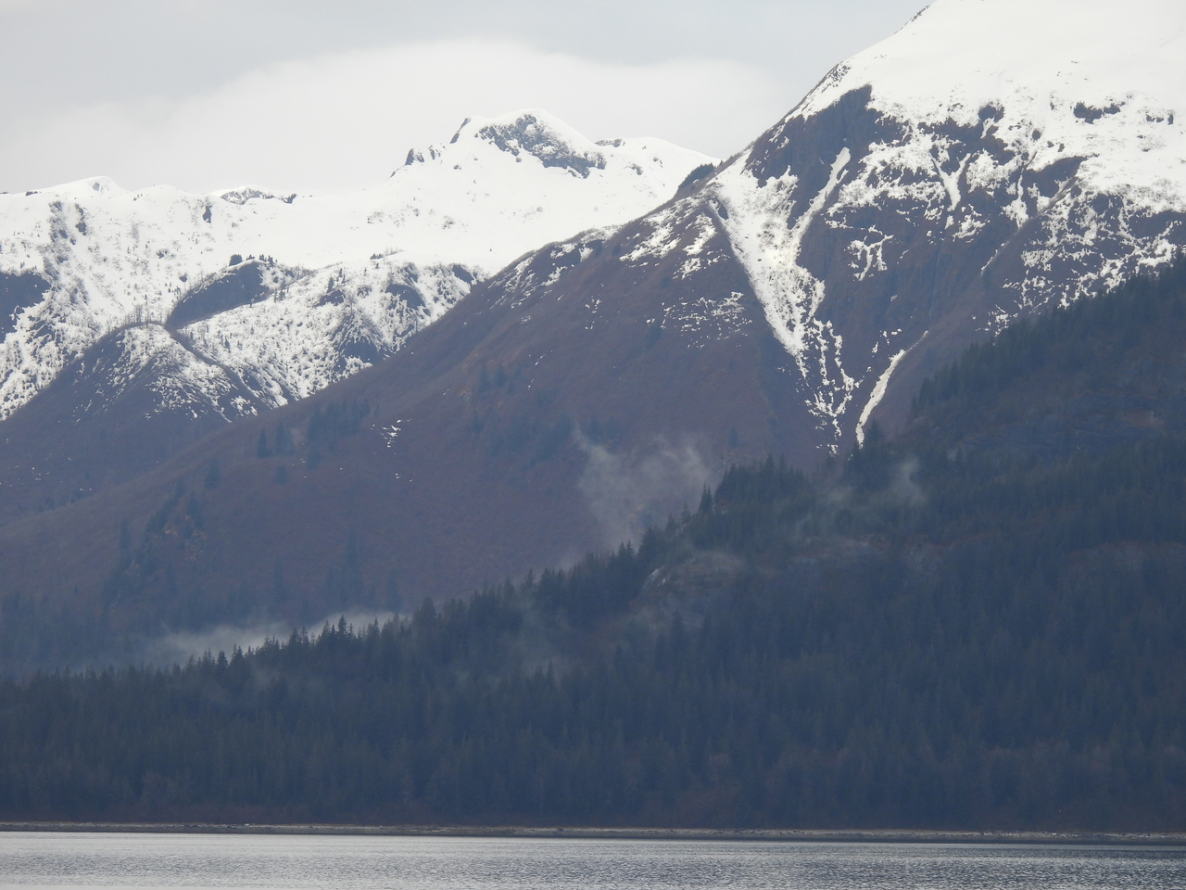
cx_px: 593
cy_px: 445
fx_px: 13019
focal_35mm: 380
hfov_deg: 5.2
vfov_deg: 3.9
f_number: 5
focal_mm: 67.8
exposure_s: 1/200
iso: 100
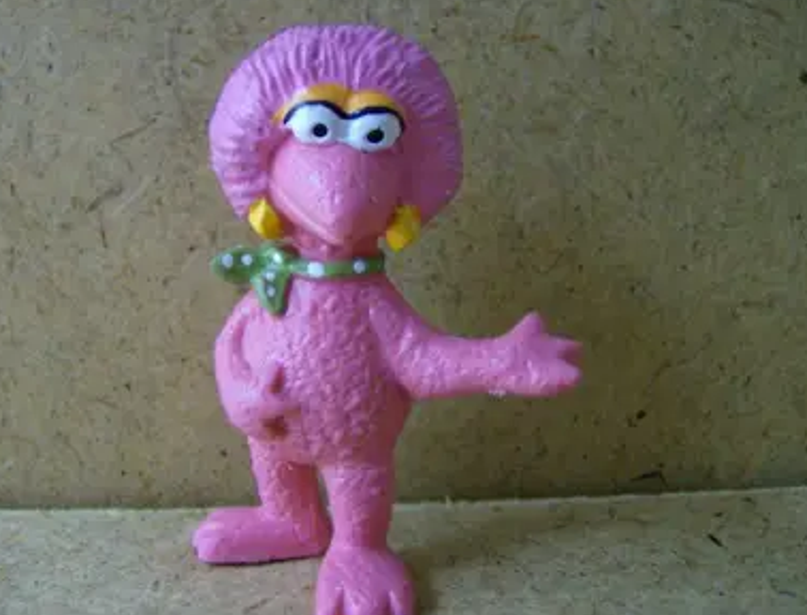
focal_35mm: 45
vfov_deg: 32.5
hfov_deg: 41.7
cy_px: 299
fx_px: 1055
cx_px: 328
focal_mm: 6
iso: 100
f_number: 2.8
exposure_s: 1/64
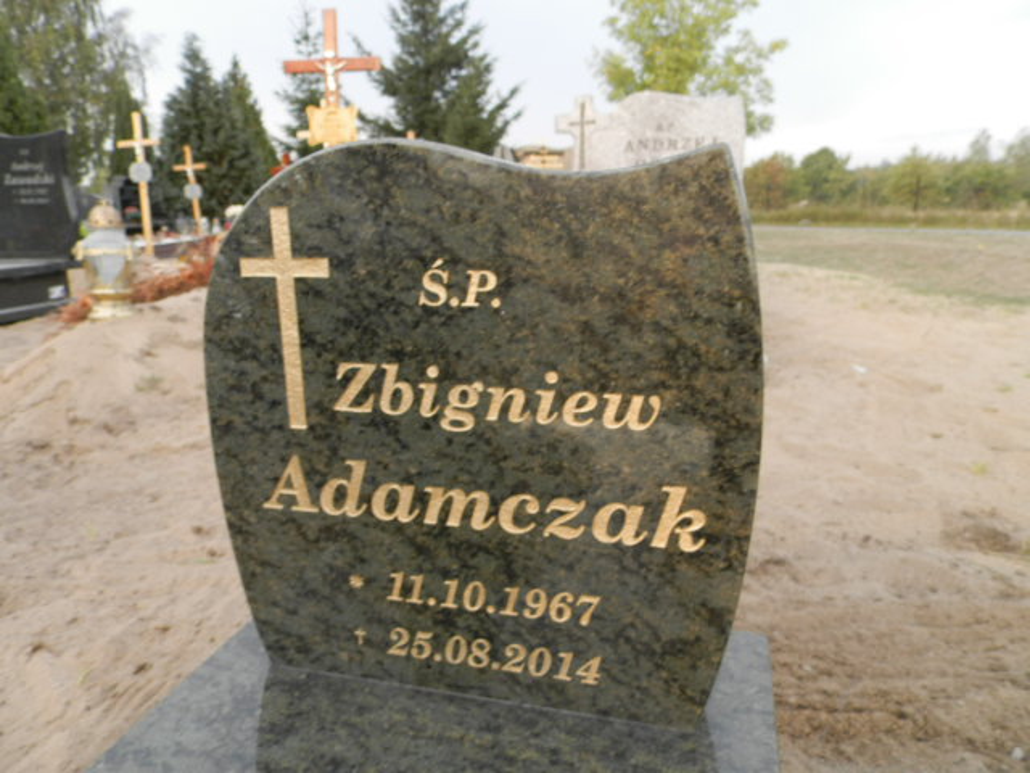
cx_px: 515
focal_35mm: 25
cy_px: 386
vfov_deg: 54.9
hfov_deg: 69.4
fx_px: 744
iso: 80
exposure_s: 1/50
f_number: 3.1
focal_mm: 4.5
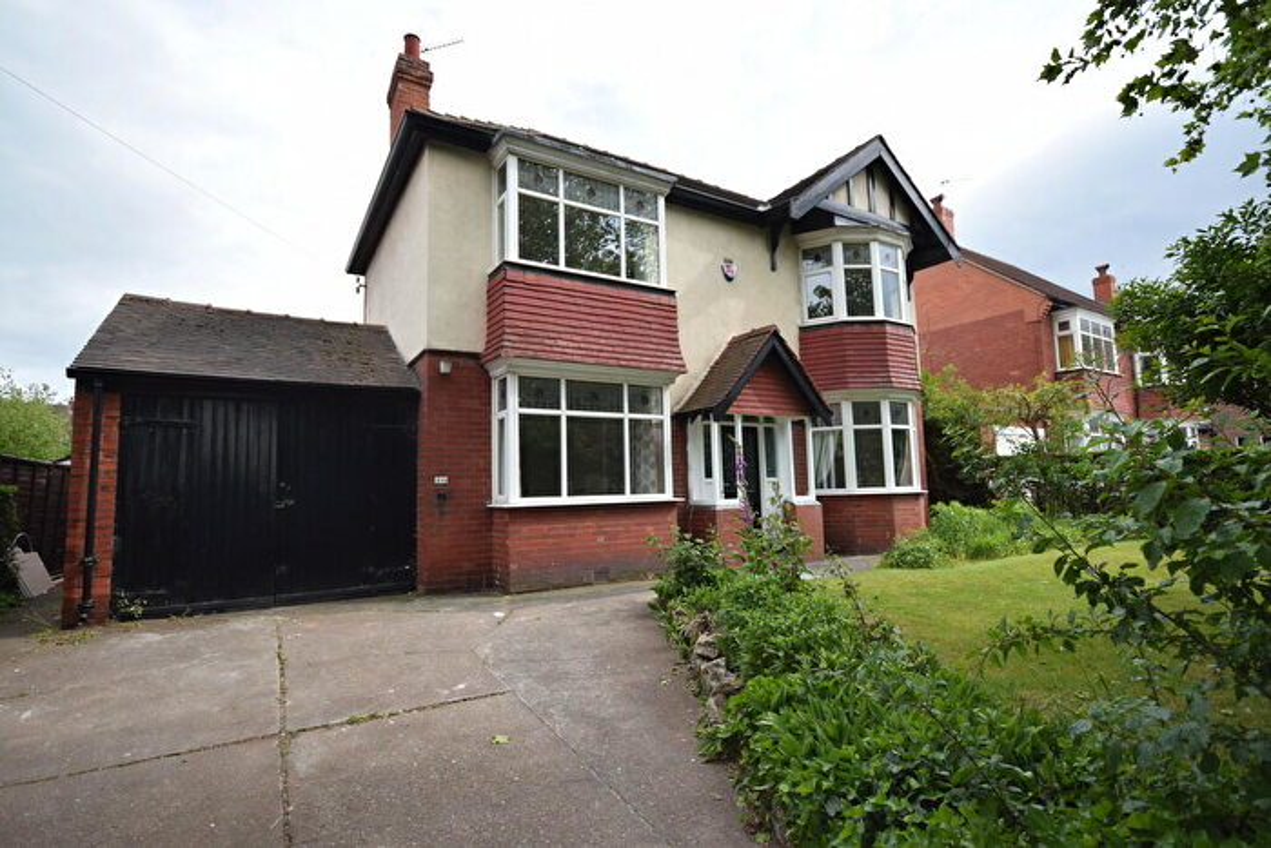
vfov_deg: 67.4
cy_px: 424
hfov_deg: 90.0
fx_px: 636
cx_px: 636
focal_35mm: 18
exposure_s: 1/160
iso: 100
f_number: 7.1
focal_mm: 12
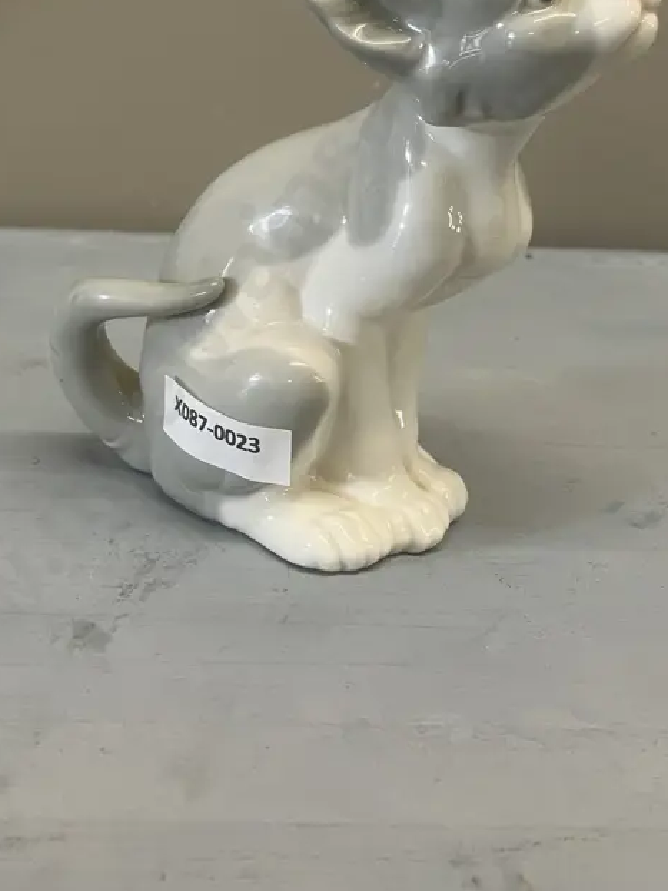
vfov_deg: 39.5
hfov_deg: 31.5
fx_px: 1184
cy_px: 172
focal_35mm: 46
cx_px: 328
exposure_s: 1/50
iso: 80
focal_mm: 3.99
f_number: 1.8
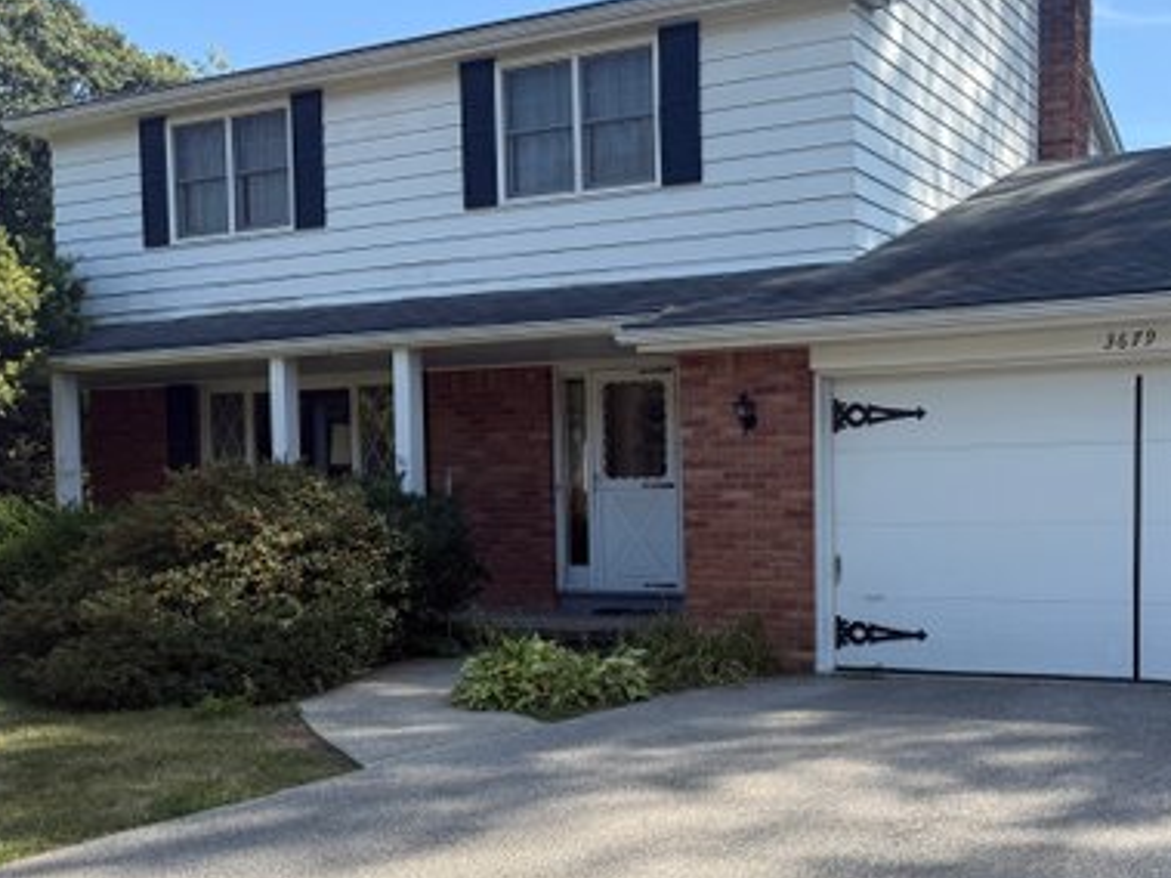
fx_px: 1353
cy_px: 601
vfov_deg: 35.5
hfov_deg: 45.2
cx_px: 882
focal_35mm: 40
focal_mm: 6.76
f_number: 1.78
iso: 80
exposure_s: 1/2370
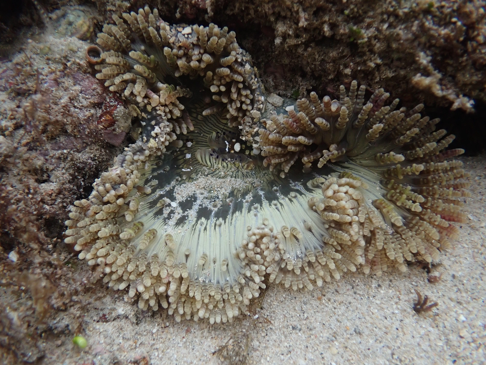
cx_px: 243
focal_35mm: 30
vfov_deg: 46.8
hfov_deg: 60.0
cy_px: 182
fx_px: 421
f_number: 2.3
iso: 200
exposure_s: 1/125
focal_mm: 5.4
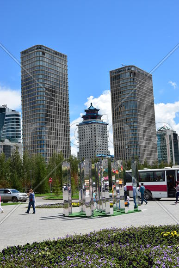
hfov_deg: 28.1
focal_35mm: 48
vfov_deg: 41.1
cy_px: 134
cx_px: 90
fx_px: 358
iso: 100
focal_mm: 32
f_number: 9
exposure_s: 1/250
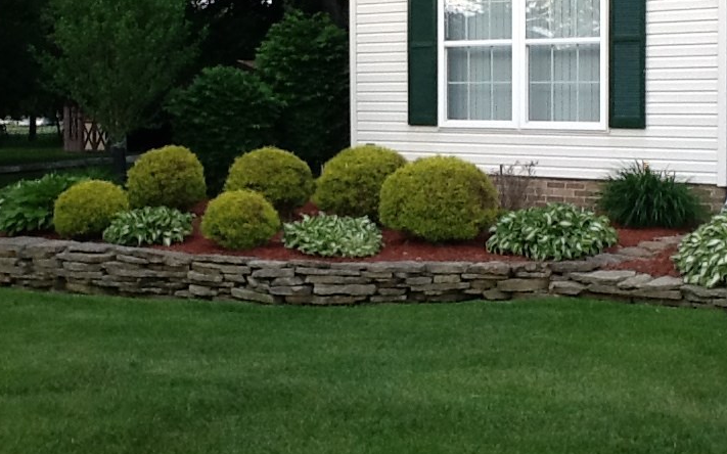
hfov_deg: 32.5
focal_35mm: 63
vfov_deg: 20.5
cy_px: 149
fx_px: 1248
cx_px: 399
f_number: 2.4
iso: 40
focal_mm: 2.03
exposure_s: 1/144
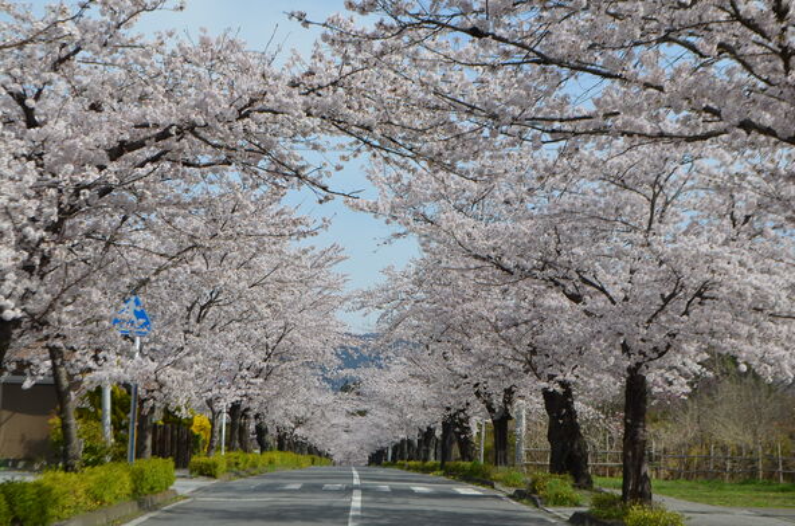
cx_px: 398
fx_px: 1818
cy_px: 263
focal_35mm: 82
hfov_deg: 24.7
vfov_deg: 16.5
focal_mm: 55
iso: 100
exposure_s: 1/320
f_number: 9
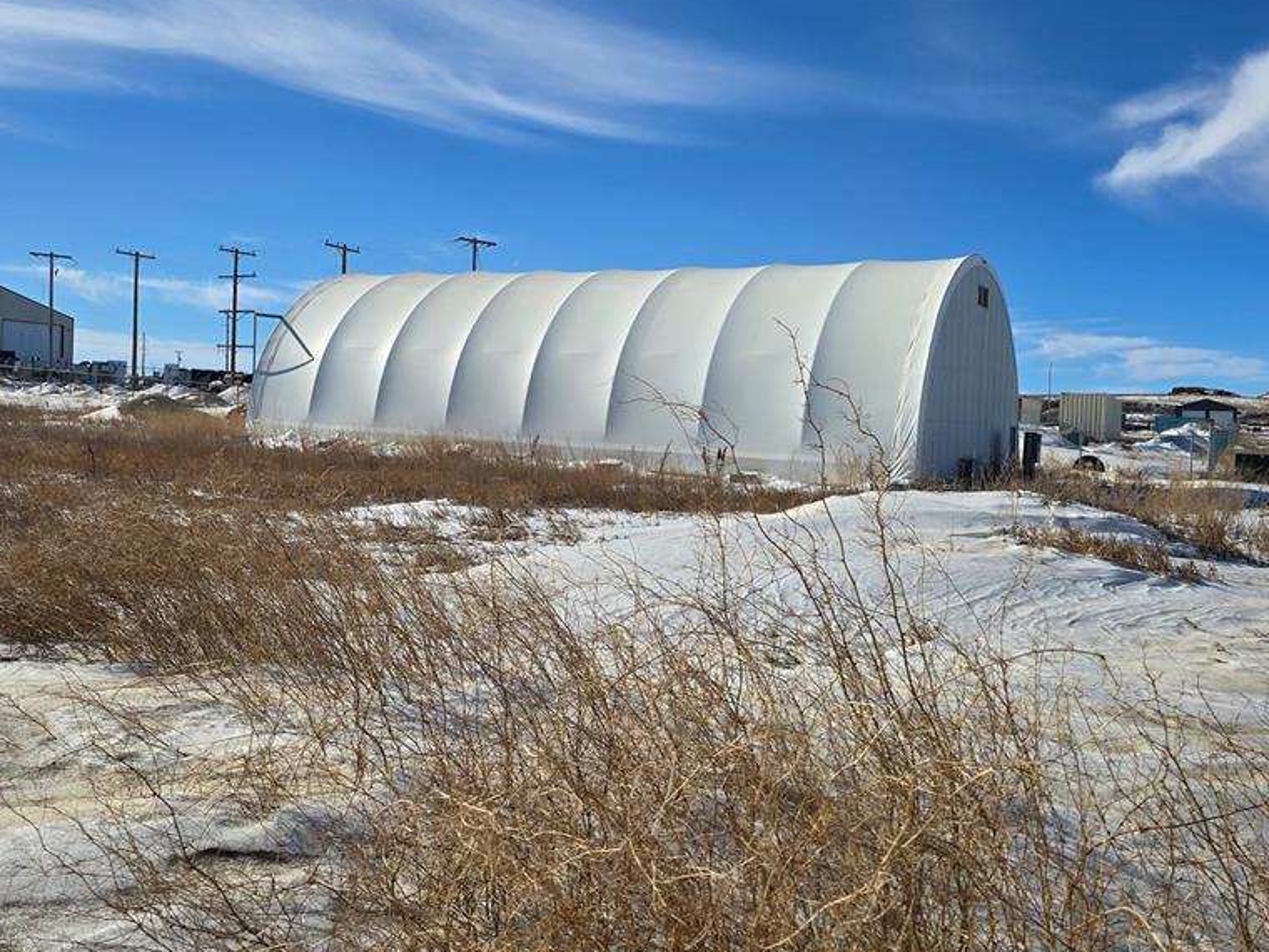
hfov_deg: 58.1
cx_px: 548
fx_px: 1136
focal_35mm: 31
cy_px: 429
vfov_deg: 45.4
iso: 12
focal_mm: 6.3
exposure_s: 1/1941
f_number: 1.7
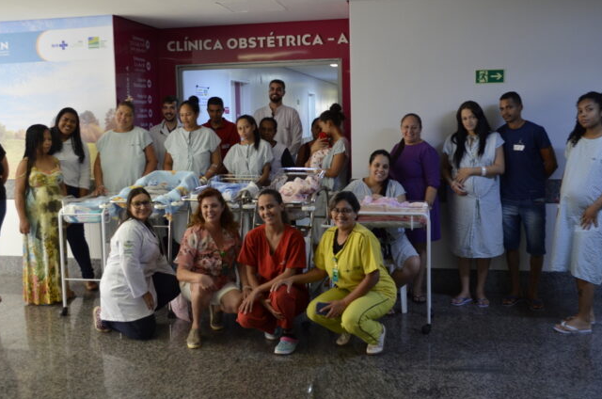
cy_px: 169
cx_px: 277
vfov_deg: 36.6
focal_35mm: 36
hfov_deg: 53.2
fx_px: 601
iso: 800
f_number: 3.8
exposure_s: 1/30
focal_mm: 20
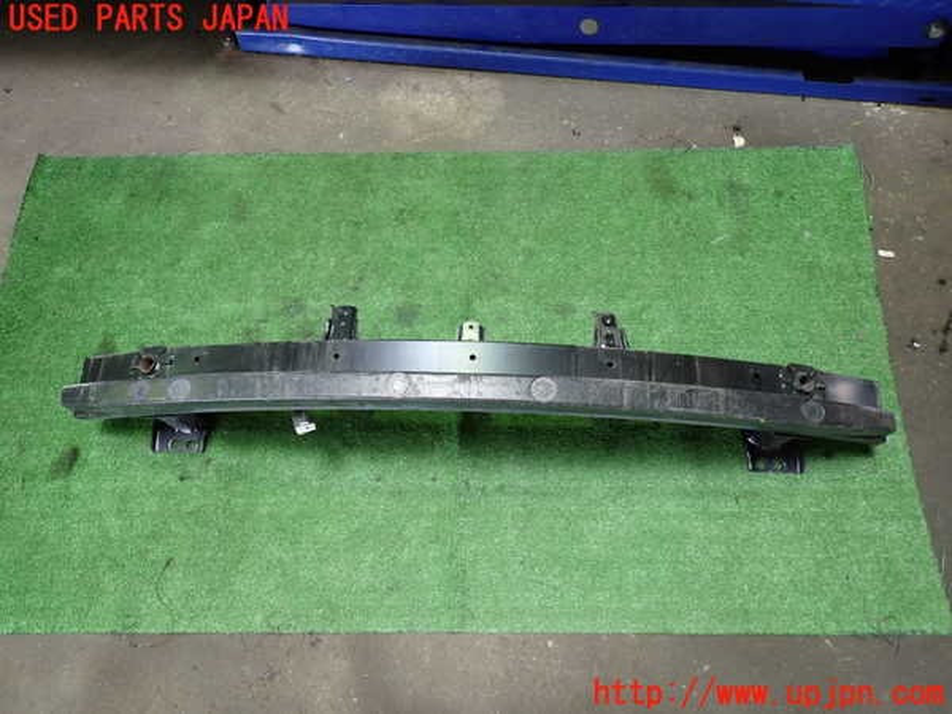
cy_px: 357
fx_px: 688
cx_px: 476
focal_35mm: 25
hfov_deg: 69.4
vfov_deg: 54.9
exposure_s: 1/50
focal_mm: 4.5
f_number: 2
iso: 200
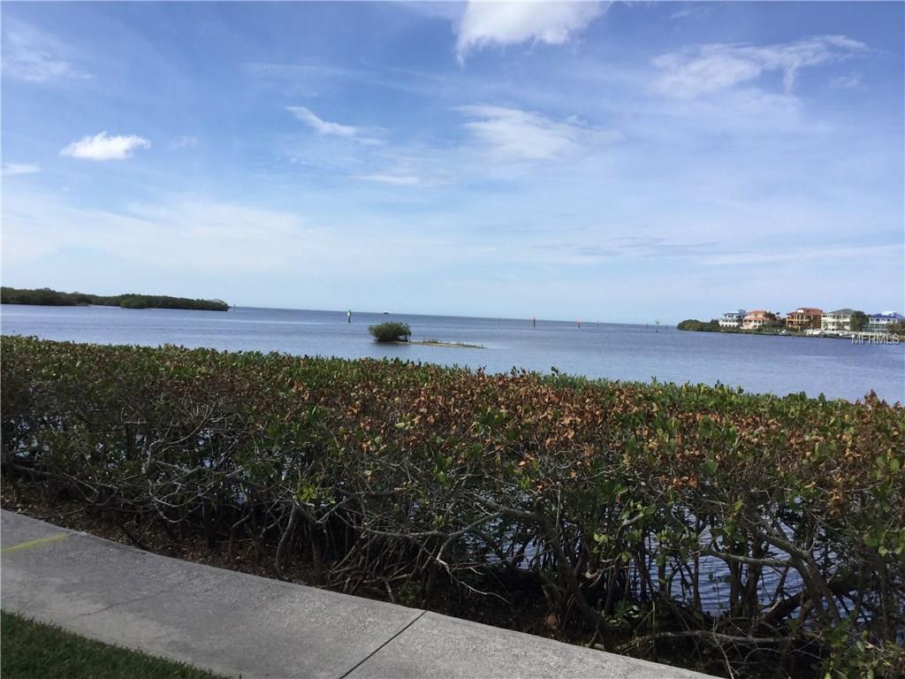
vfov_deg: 45.4
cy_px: 340
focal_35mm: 31
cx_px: 452
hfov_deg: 58.4
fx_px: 810
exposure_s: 1/1235
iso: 25
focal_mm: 3.3
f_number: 2.4
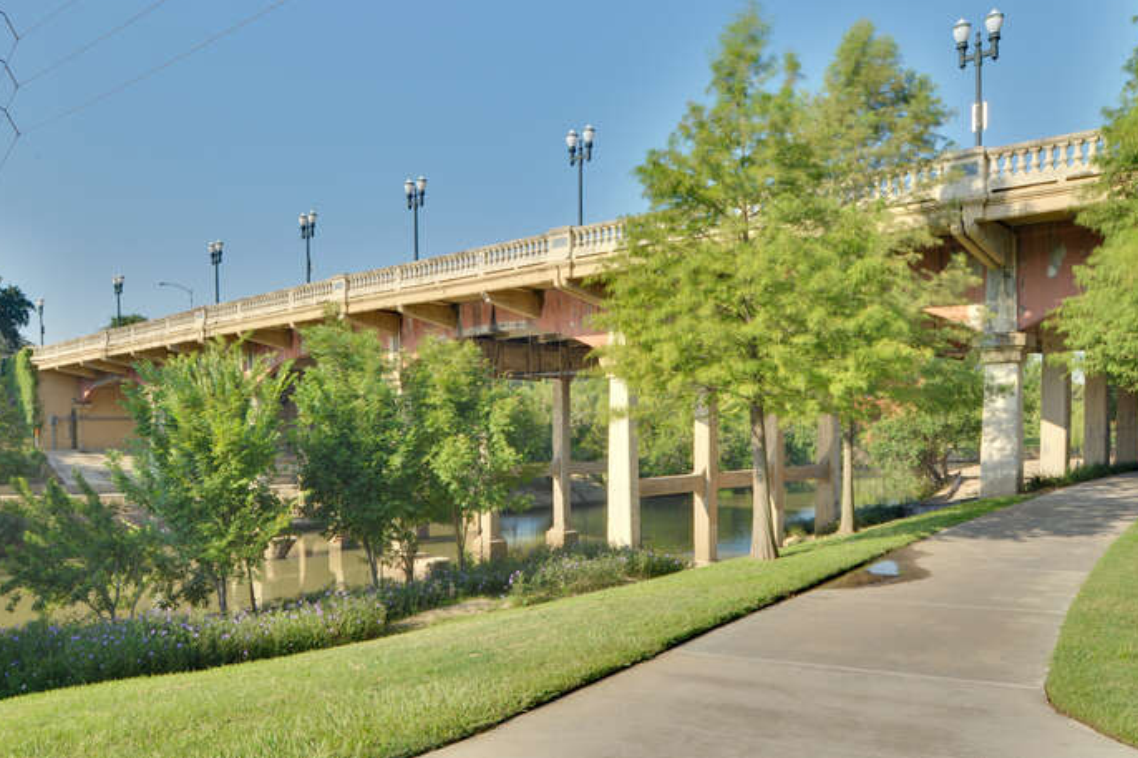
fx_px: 885
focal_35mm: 28
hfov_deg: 65.5
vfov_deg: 46.2
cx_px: 562
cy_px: 323
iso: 274
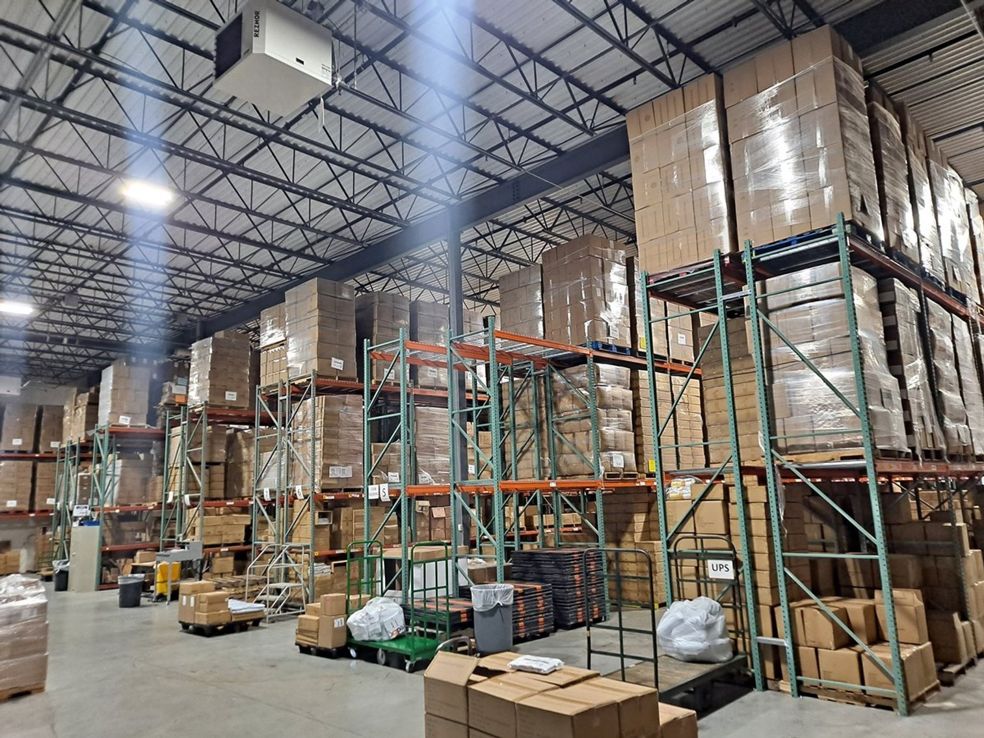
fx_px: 711
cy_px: 369
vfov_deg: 54.9
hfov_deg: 69.4
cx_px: 492
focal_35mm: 25
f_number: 2
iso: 320
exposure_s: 1/40
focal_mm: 4.6
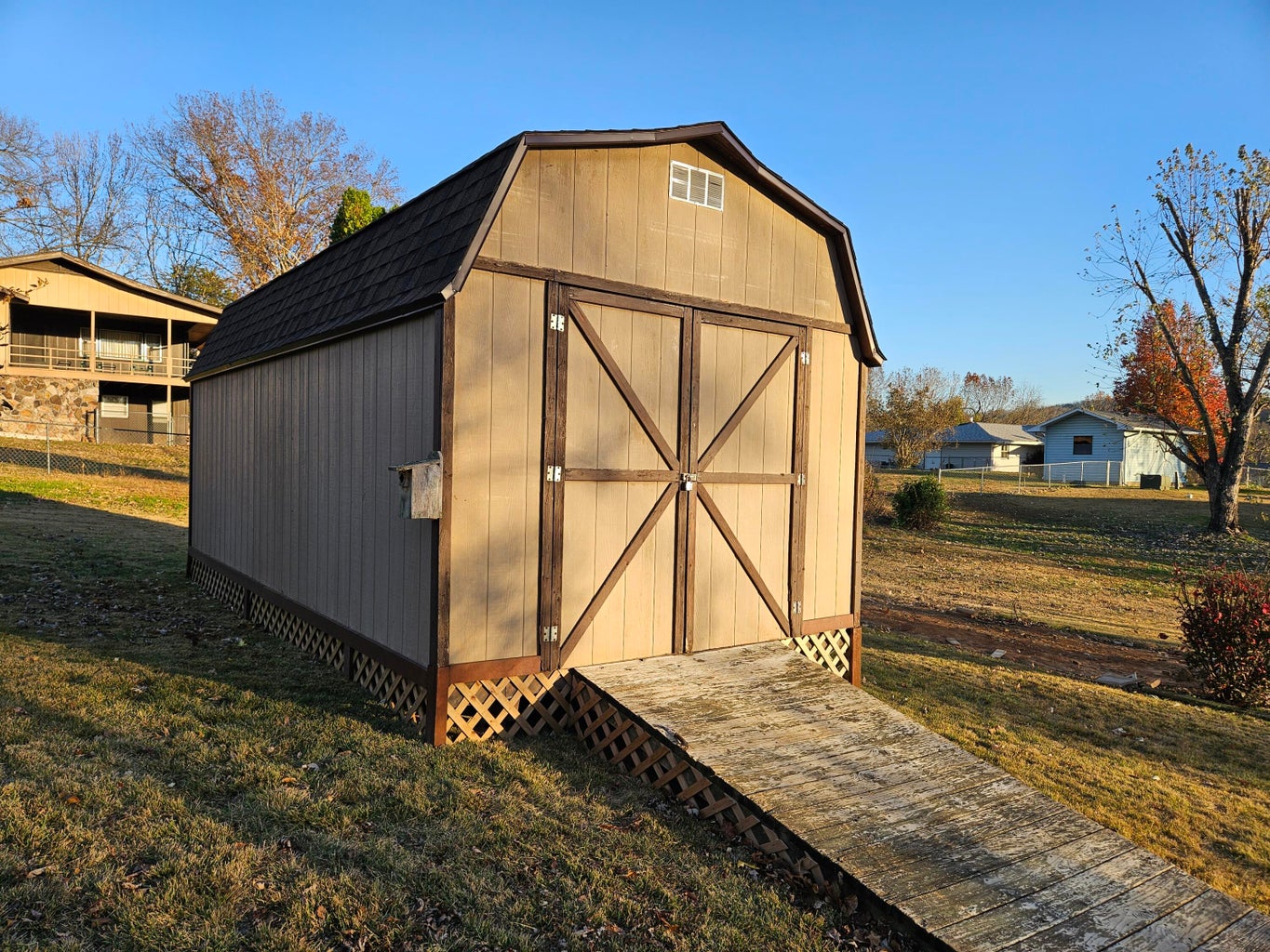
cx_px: 635
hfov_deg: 73.9
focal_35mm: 23
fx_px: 844
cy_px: 476
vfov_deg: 58.9
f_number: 1.8
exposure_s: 1/596
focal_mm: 5.4
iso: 32
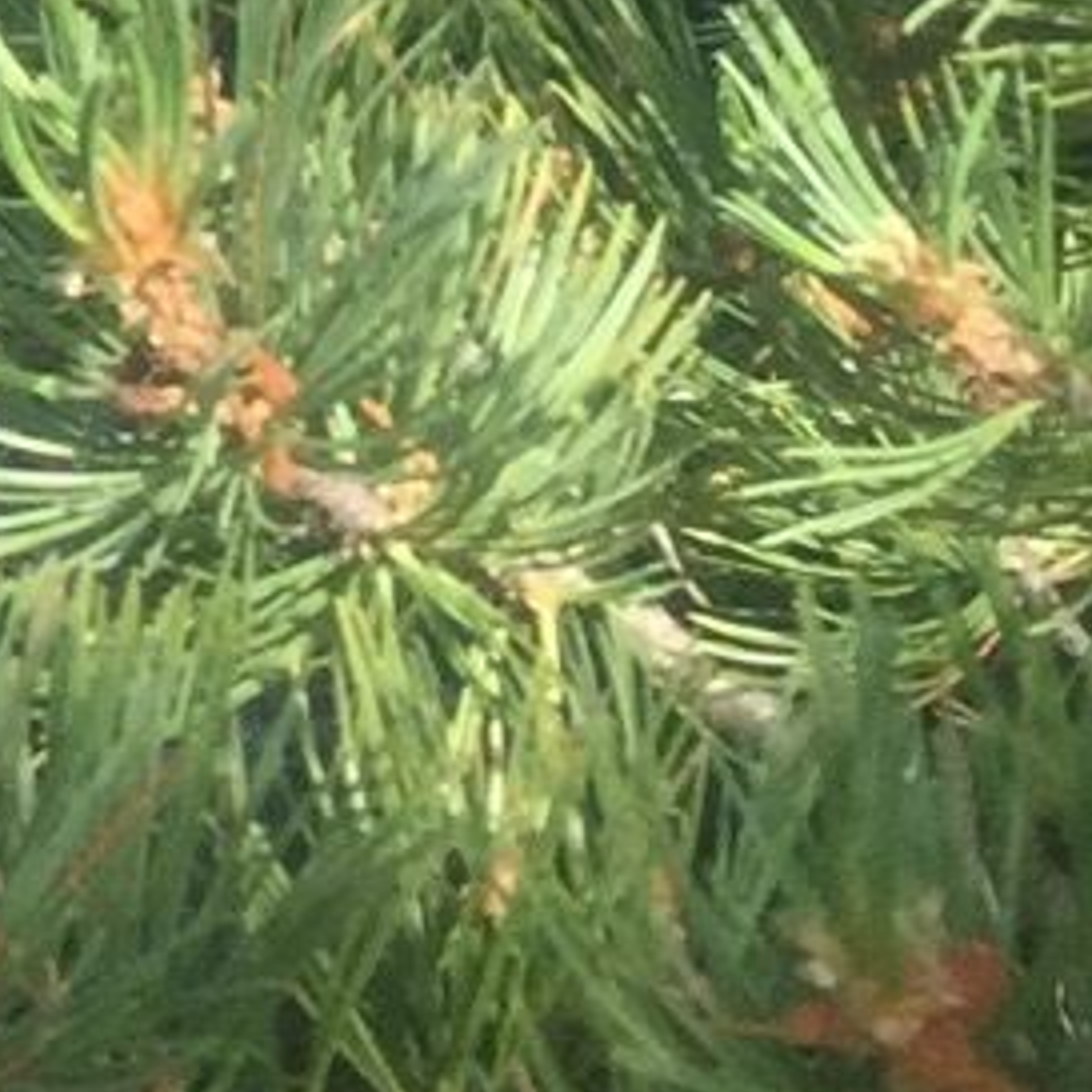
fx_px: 6853
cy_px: -1840
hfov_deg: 8.8
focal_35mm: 192
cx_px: -760
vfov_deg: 8.1
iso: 32
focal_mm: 4.15
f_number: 2.2
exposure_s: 1/706
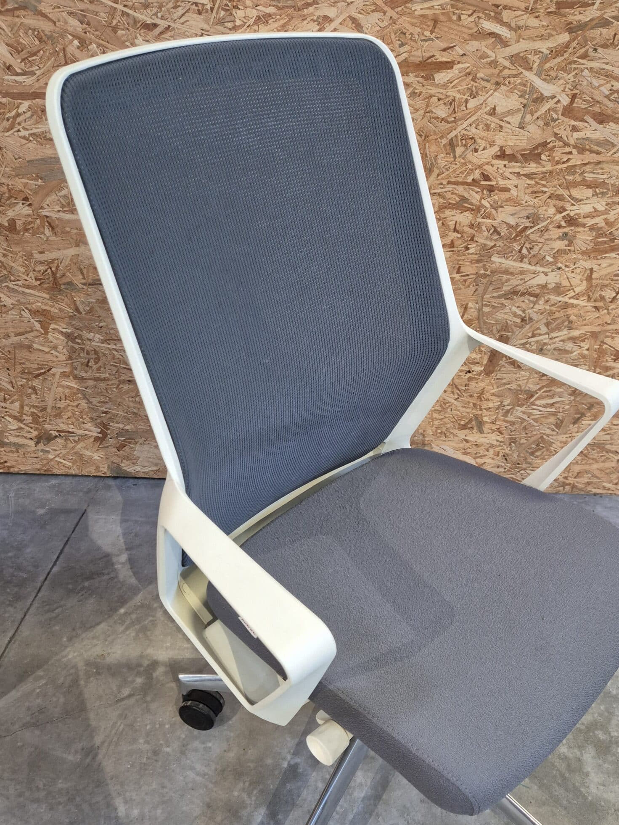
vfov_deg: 59.6
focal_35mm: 30
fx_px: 715
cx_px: 377
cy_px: 486
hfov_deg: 46.5
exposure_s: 1/100
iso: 640
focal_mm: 5.4
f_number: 1.8
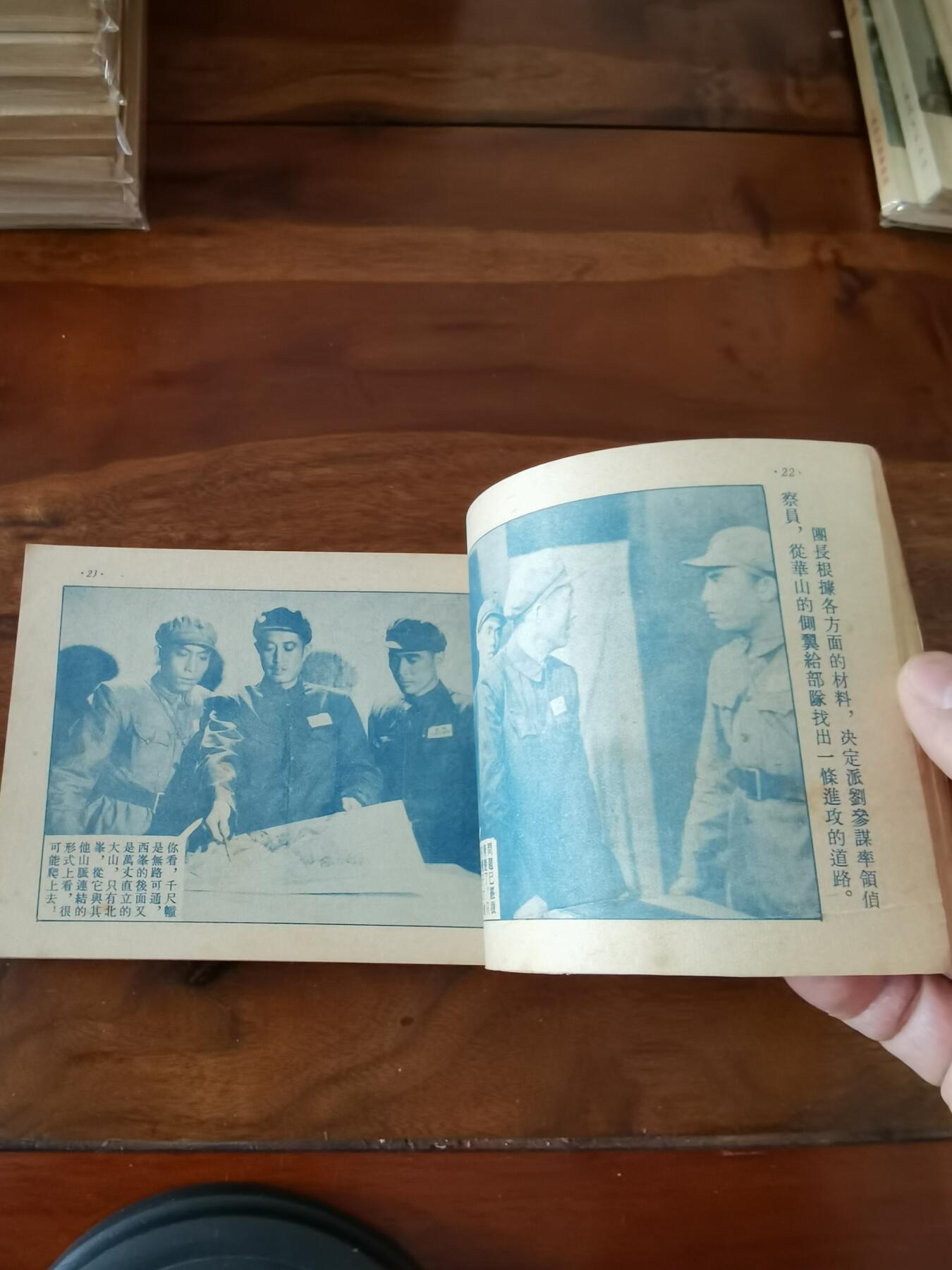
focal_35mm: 27
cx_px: 476
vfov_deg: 65.3
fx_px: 990
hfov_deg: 51.4
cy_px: 635
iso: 500
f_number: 2.2
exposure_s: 1/25
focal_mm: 2.26
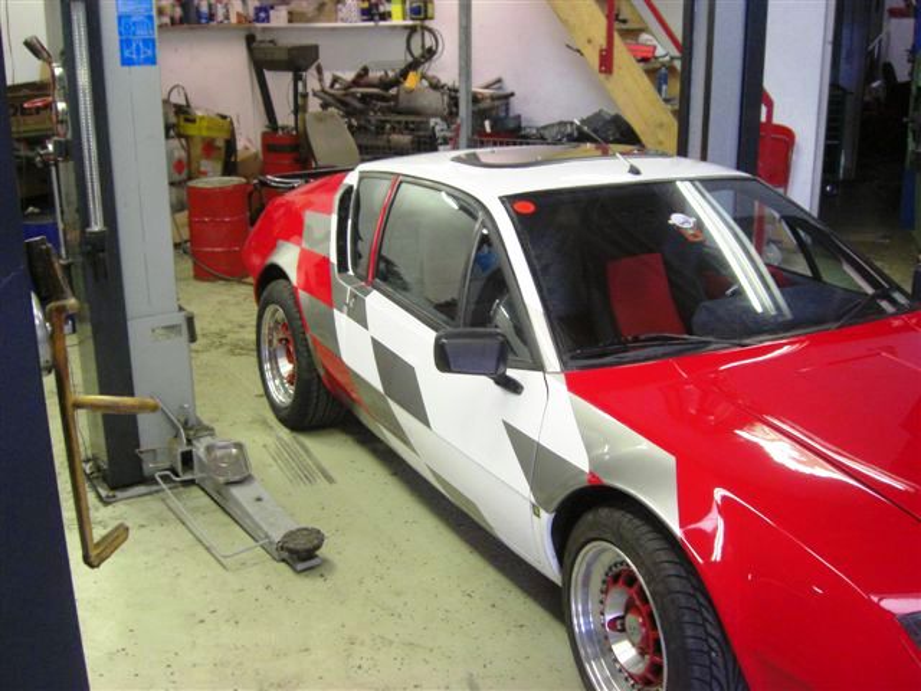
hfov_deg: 49.0
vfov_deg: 37.7
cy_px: 346
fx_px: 1011
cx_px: 460
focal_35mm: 38
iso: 400
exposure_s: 1/40
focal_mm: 7.9
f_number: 2.8
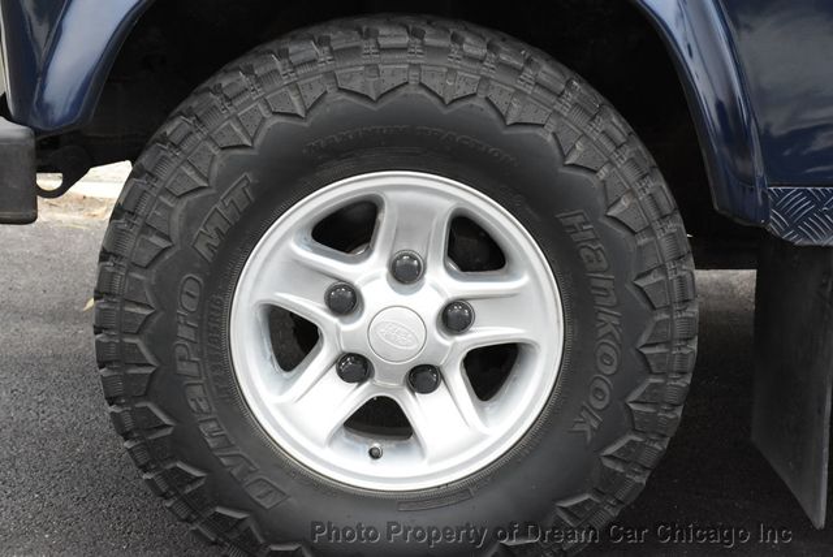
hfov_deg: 24.2
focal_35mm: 84
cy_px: 278
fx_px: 1945
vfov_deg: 16.3
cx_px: 416
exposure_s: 1/80
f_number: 13
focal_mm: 56
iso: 2000
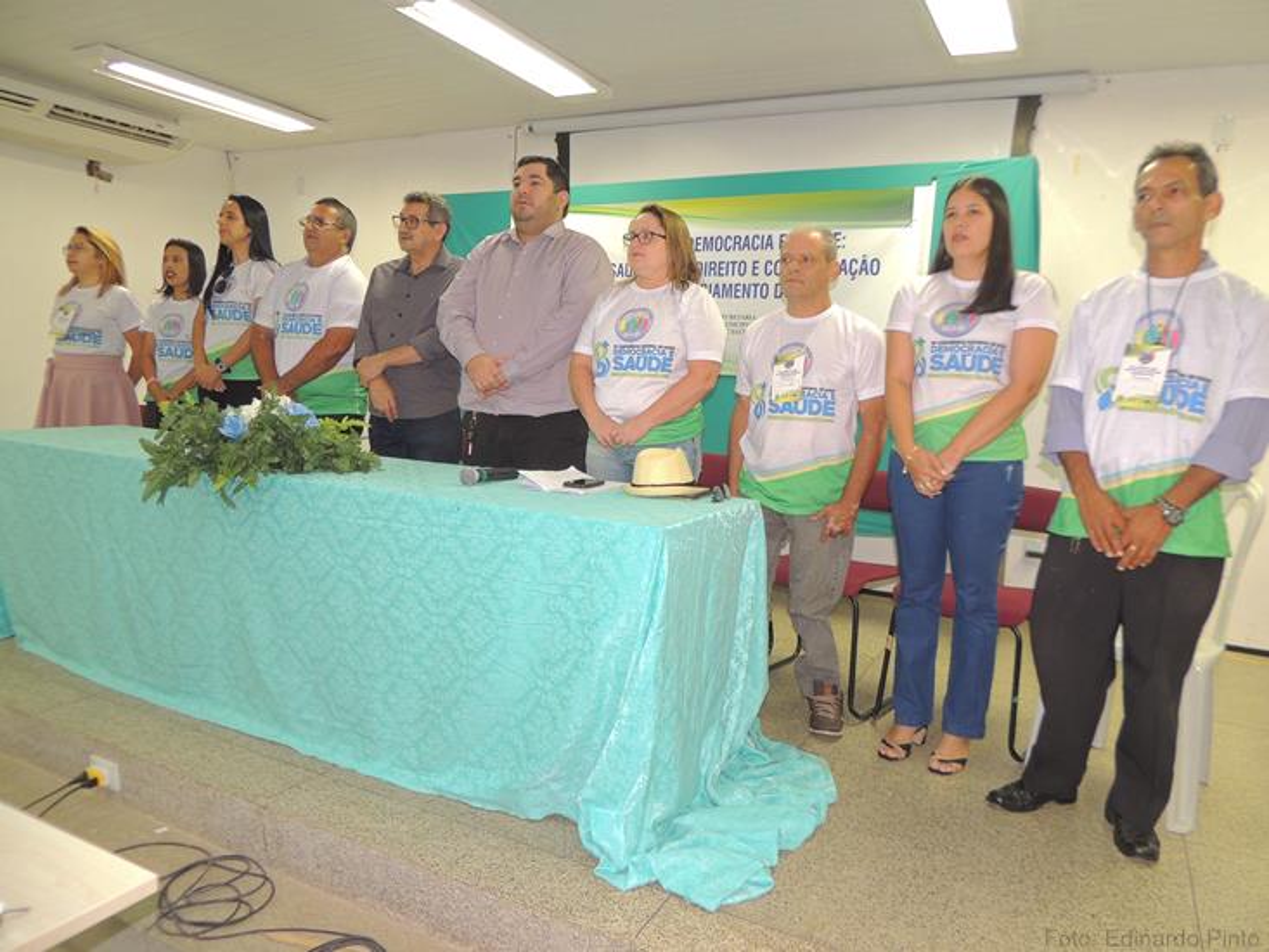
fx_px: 880
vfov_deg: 56.8
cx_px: 634
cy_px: 476
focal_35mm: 24
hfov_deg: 71.6
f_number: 3
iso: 280
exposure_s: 1/30
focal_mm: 4.3
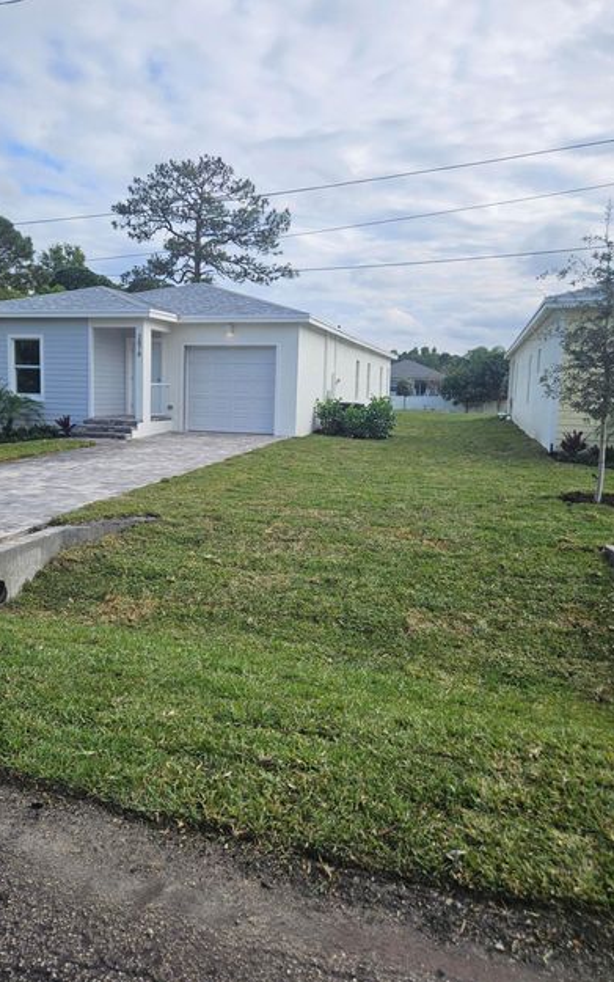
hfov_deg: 47.3
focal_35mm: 26
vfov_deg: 70.4
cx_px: 237
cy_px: 472
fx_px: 696
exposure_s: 1/2384
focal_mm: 5.4
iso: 25
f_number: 1.8
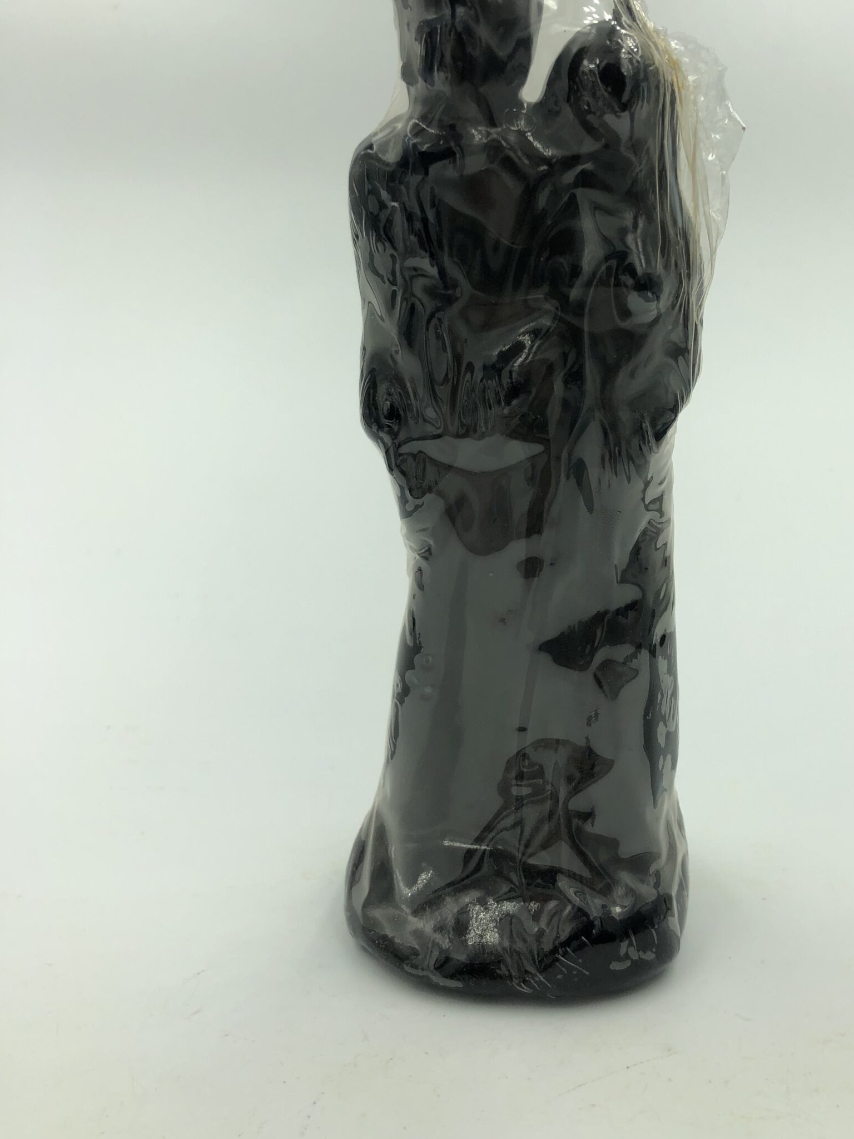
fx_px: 1151
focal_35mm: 35
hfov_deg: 40.4
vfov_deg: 52.3
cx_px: 528
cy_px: 469
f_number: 1.8
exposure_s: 1/972
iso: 20
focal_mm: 4
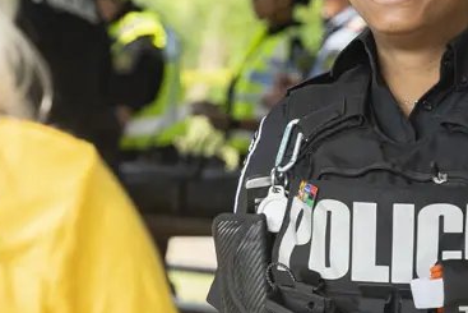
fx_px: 3134
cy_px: 103
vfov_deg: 5.7
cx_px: 221
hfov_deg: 8.5
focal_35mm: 241
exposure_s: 1/400
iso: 250
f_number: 3.5
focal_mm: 60
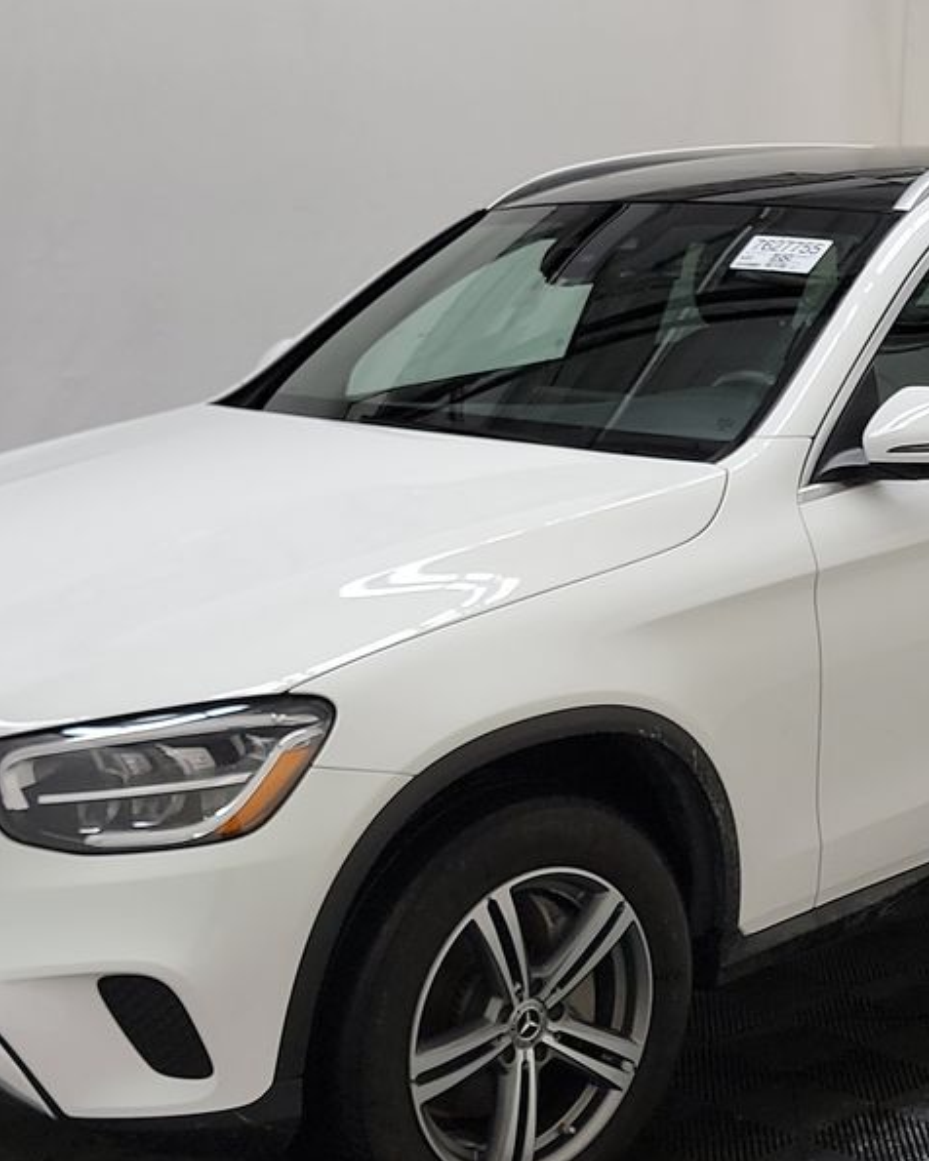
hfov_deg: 24.2
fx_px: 2165
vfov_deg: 29.8
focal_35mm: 63
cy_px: 792
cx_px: 527
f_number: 1.8
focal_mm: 6.7
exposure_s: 1/59
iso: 120
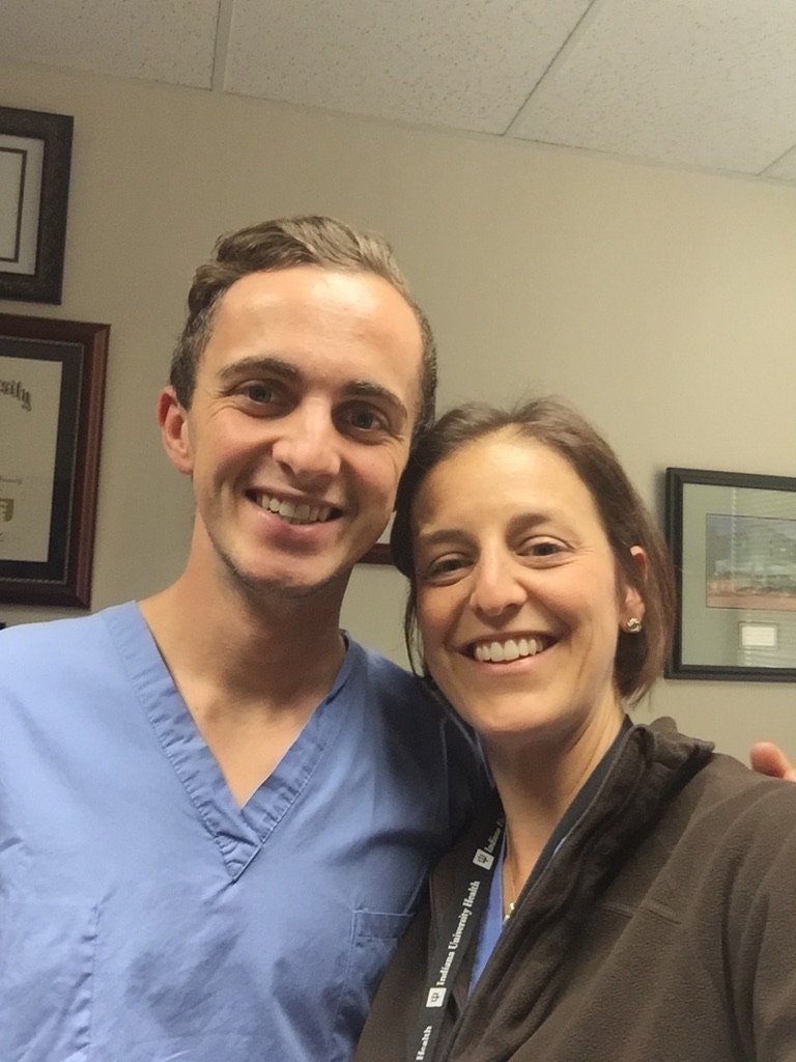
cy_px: 531
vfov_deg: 58.4
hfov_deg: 45.4
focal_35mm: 31
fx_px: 950
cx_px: 398
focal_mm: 2.65
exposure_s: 1/30
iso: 80
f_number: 2.2
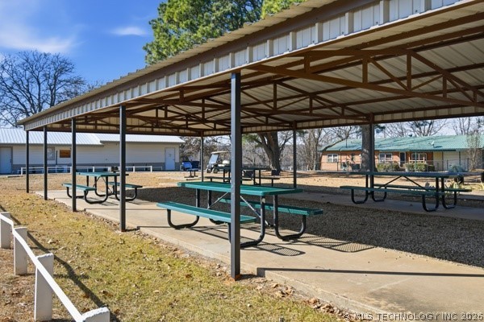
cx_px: 242
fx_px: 403
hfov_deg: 61.9
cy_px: 161
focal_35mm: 30
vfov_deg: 43.6
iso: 250
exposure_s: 1/800
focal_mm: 20
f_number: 13
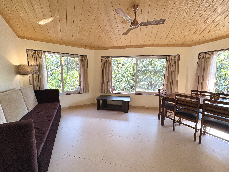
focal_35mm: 14
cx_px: 114
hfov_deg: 102.1
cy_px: 86
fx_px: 93
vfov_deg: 85.7
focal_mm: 2.22
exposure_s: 1/99
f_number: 2.2
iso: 64
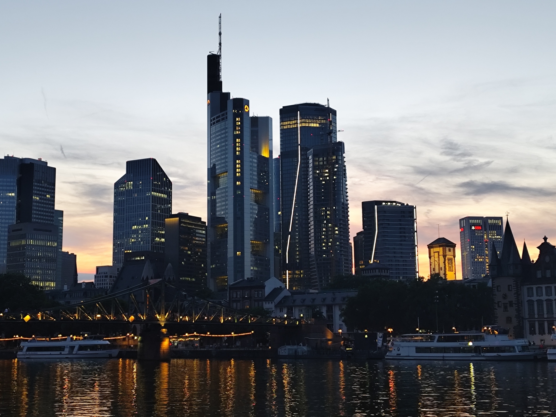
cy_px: 208
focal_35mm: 46
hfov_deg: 41.2
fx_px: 739
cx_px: 278
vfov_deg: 31.5
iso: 320
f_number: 1.65
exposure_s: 1/25
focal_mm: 6.19
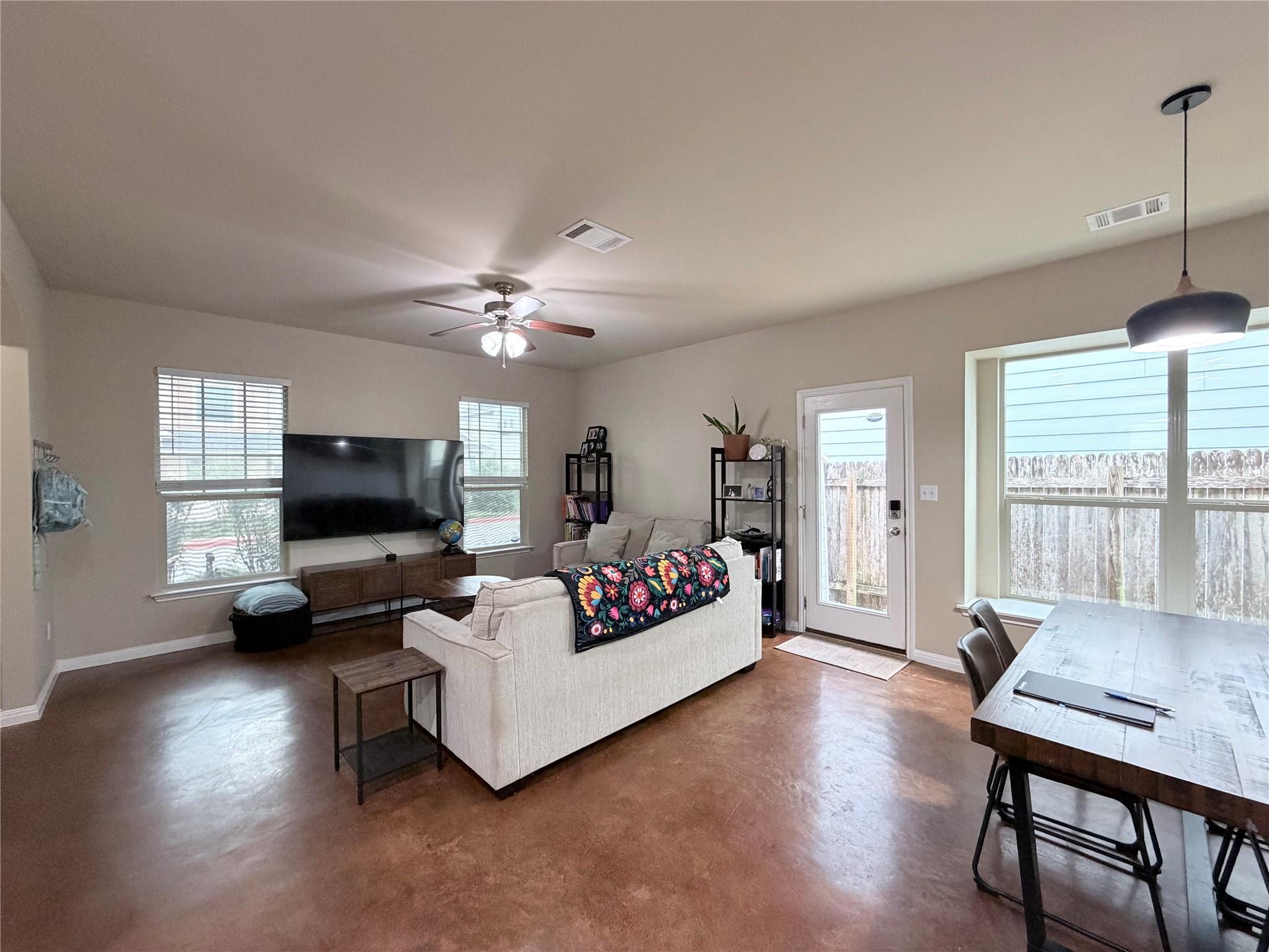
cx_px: 634
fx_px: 513
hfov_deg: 102.1
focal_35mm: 14
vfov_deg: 85.7
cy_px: 476
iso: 400
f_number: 2.2
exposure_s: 1/60
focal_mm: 2.22
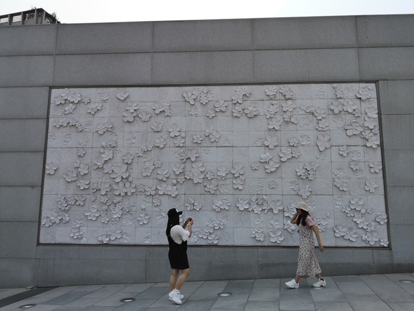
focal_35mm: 27
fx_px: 323
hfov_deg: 65.3
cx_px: 207
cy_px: 156
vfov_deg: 51.4
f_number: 1.8
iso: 50
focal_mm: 3.95
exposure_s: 1/3610
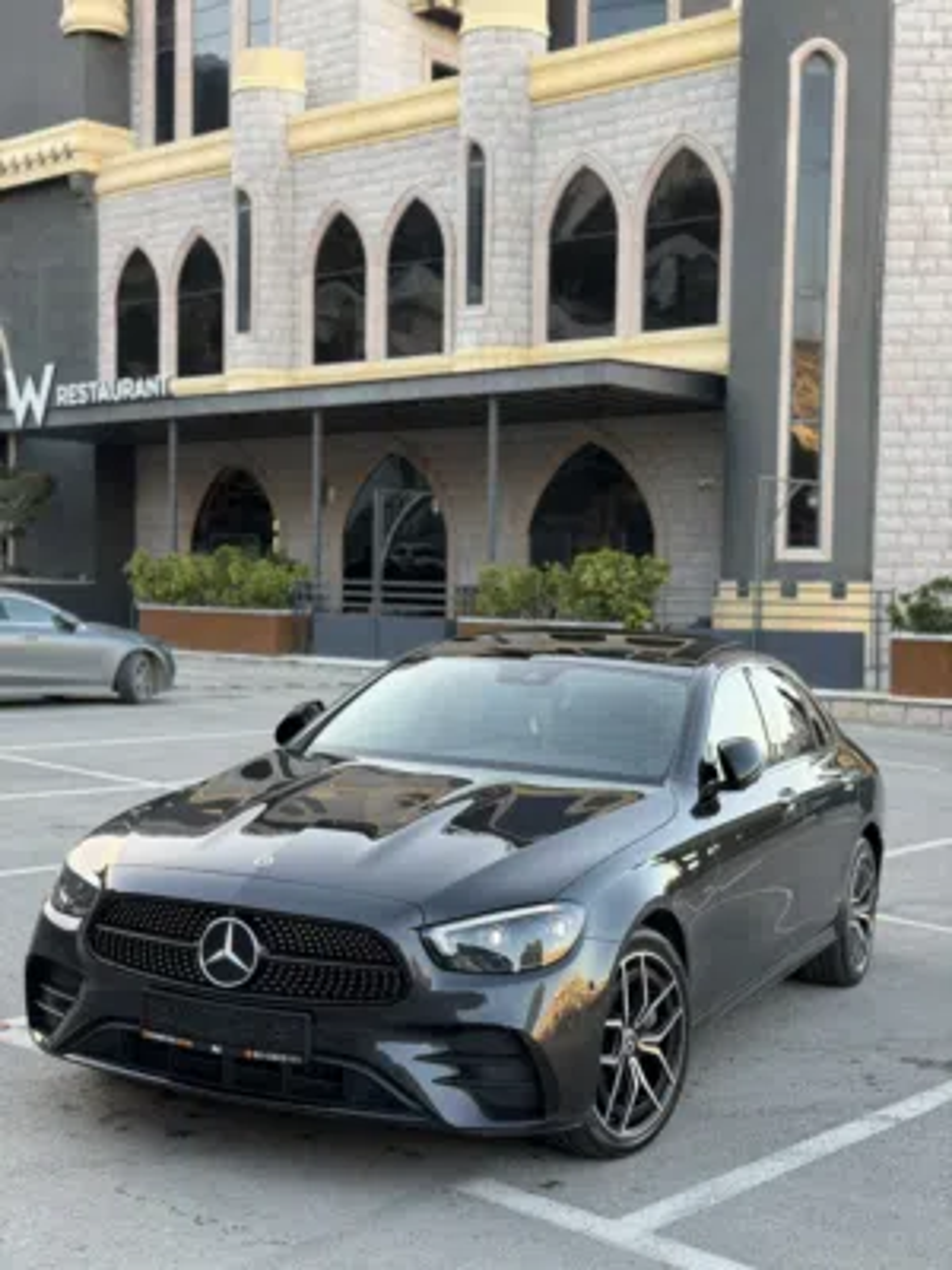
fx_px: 1760
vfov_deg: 39.7
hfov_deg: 30.3
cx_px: 476
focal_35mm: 48
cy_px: 635
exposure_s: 1/189
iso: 64
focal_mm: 6.76
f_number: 1.78
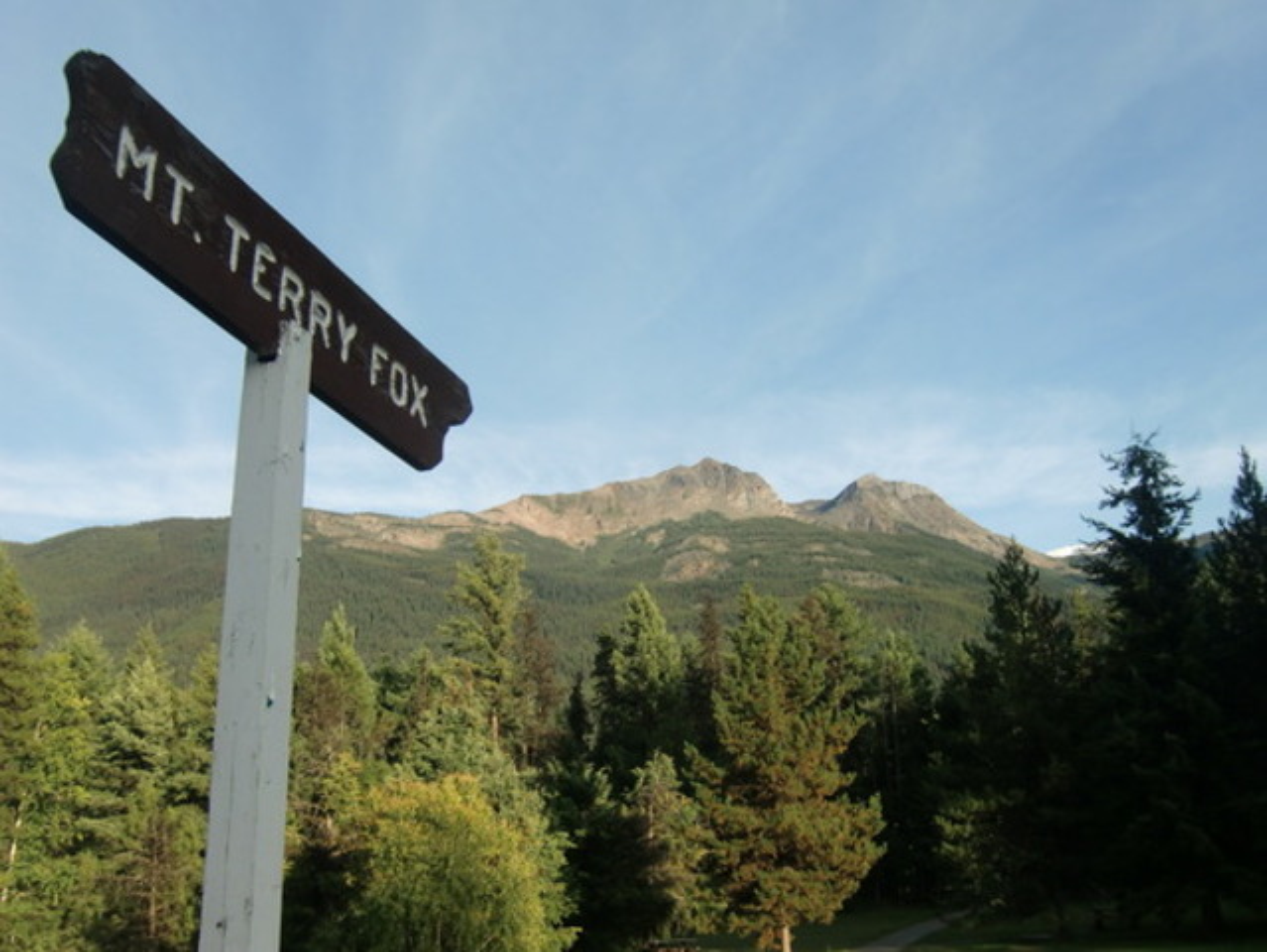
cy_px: 476
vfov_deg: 41.8
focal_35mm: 34
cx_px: 634
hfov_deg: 53.9
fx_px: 1245
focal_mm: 6.1
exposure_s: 1/320
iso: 64
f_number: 3.6
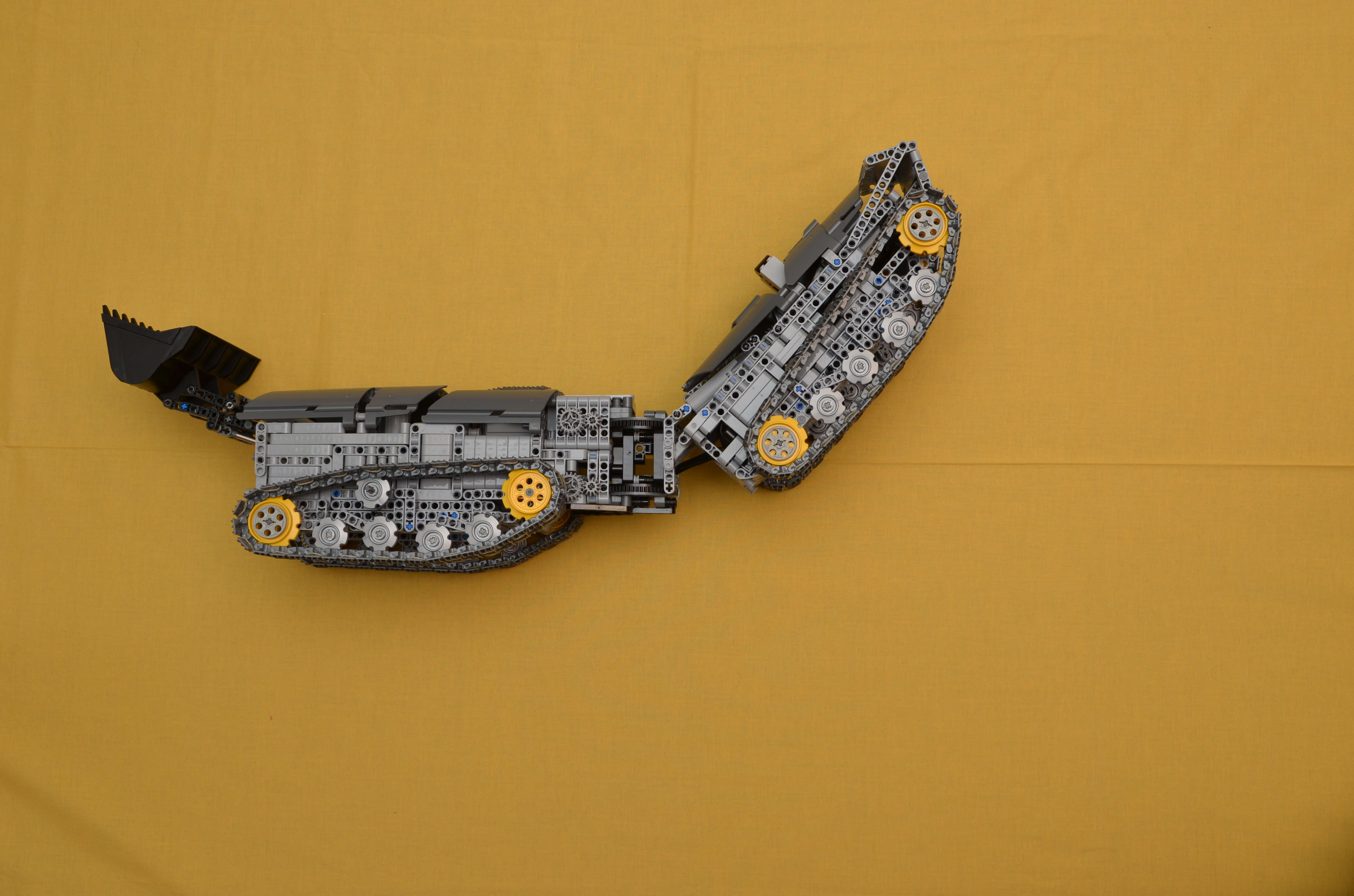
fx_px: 1464
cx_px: 677
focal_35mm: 39
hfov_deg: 49.6
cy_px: 448
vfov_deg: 34.1
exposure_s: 1/60
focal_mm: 26
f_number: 8
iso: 100
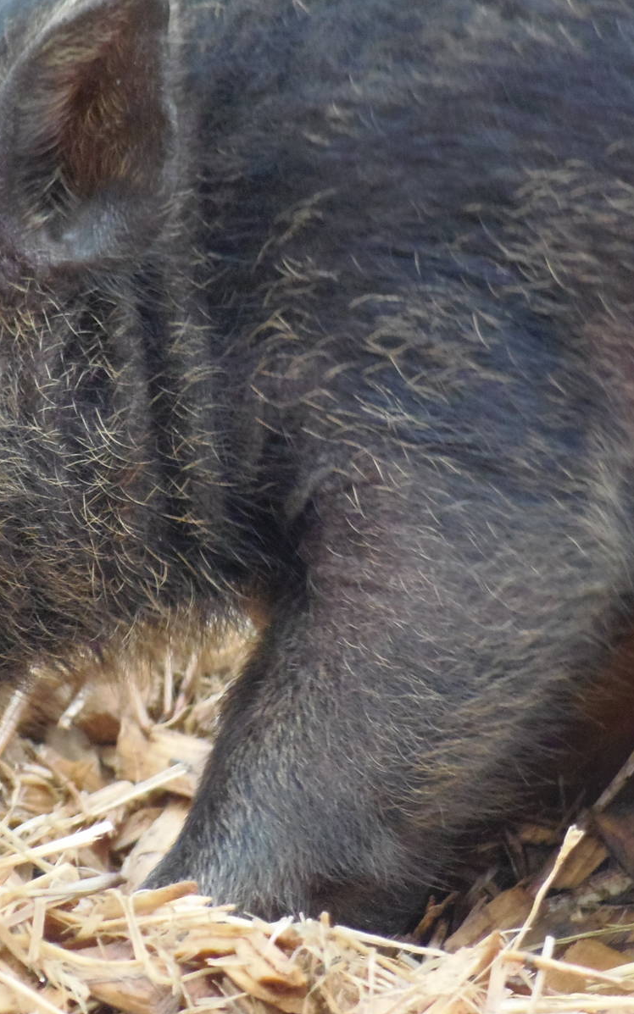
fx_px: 33842
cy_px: 507
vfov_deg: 1.7
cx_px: 333
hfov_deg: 1.1
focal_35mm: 1224
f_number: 5.7
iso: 400
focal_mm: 154.8
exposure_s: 1/125
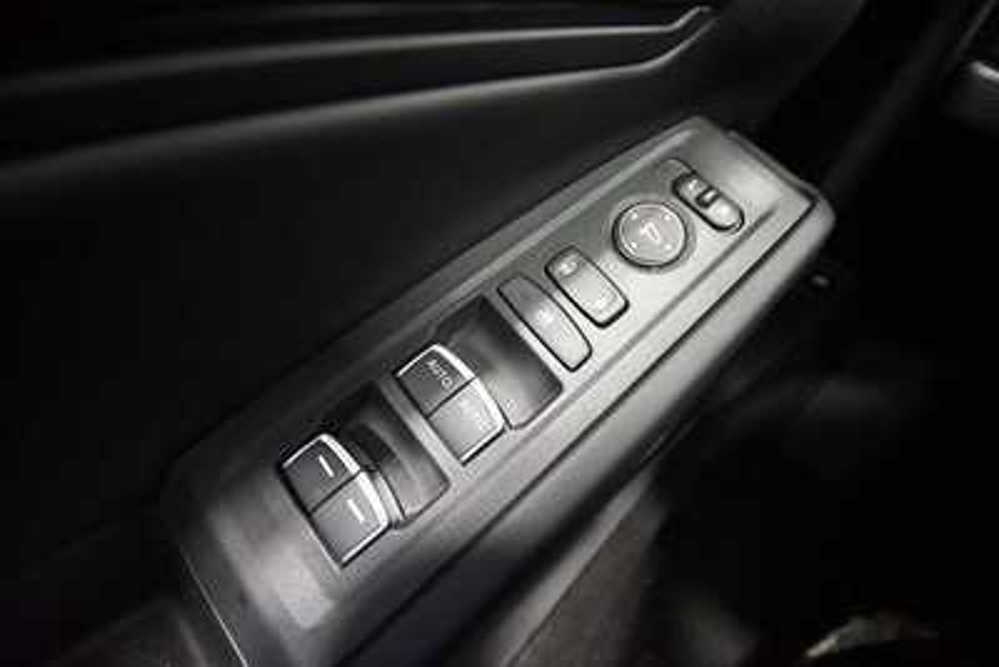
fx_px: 416
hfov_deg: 100.4
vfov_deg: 77.4
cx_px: 500
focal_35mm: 15
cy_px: 334
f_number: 4
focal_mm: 10
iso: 3200
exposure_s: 1/125
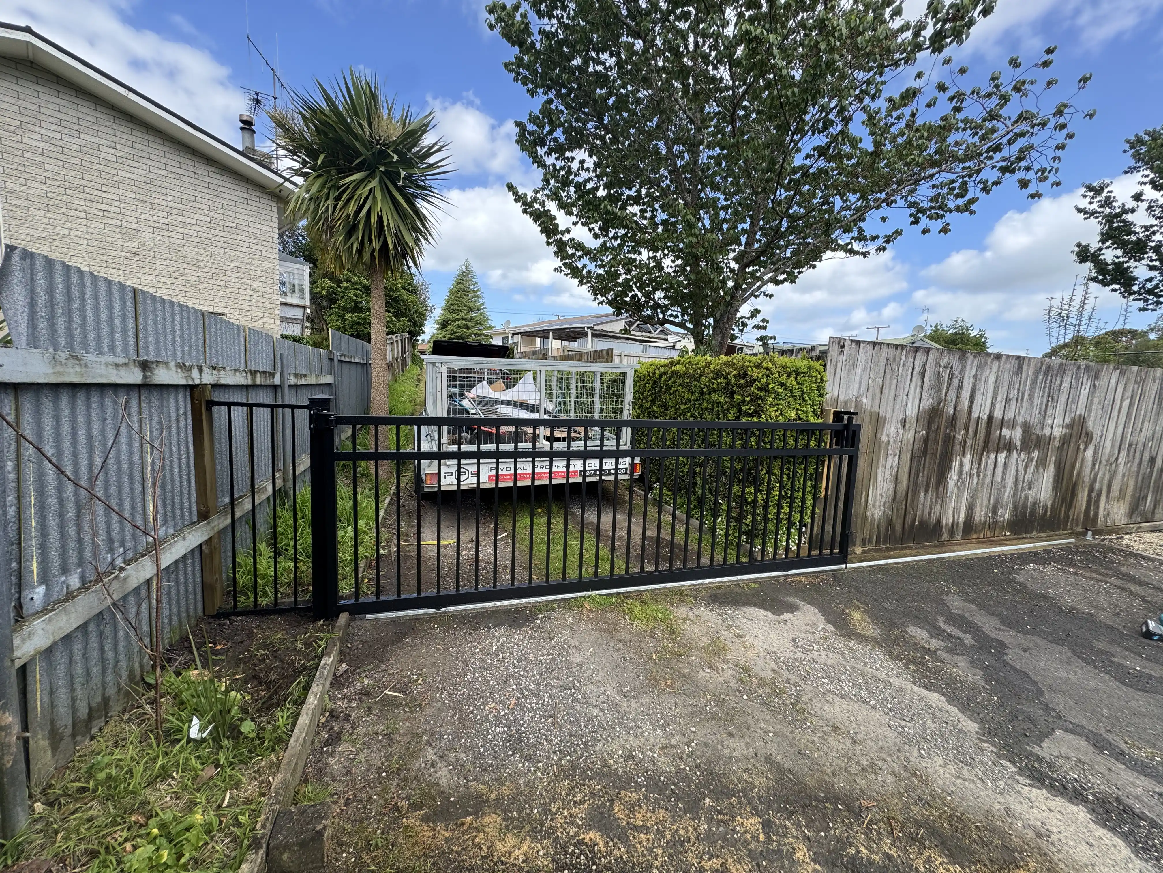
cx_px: 582
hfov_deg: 102.1
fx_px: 470
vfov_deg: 85.7
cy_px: 436
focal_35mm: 14
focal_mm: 2.22
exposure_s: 1/412
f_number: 2.2
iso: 40
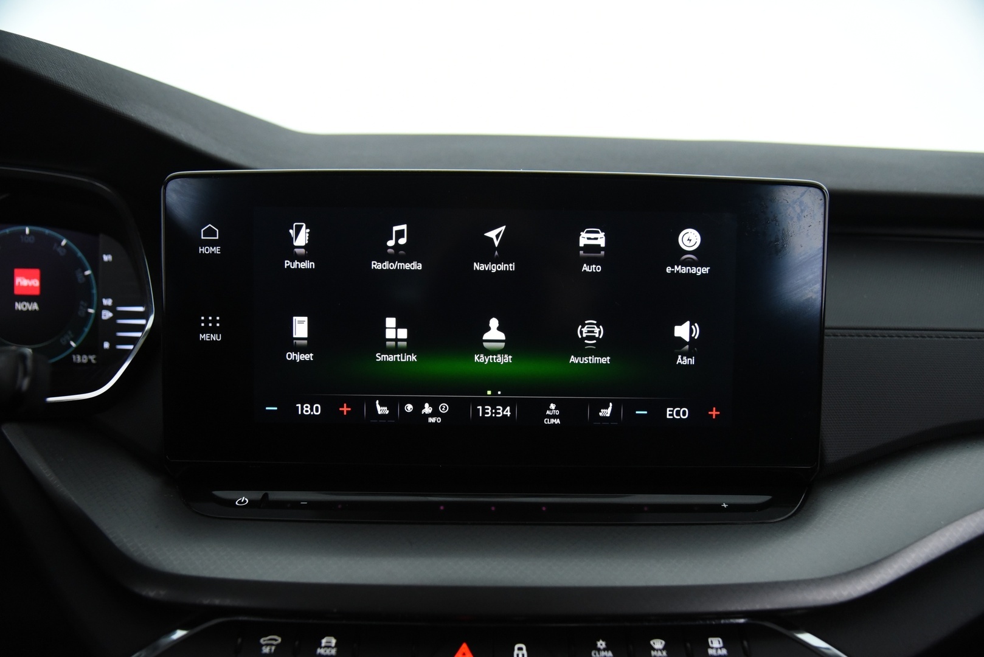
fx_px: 848
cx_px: 492
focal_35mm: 31
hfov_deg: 60.3
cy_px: 328
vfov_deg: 42.4
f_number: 4
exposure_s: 1/60
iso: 4000
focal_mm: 31
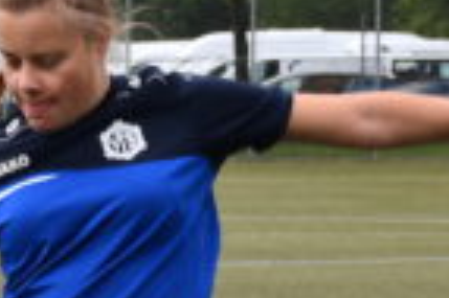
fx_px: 4398
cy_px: 439
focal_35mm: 353
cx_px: 19
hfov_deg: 5.8
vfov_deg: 3.9
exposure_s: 1/250
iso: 200
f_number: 7.1
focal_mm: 48
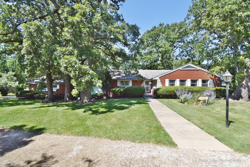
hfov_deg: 100.4
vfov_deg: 77.3
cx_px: 125
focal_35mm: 15
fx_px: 104
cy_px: 84
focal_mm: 10
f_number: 9
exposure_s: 1/320
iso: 200
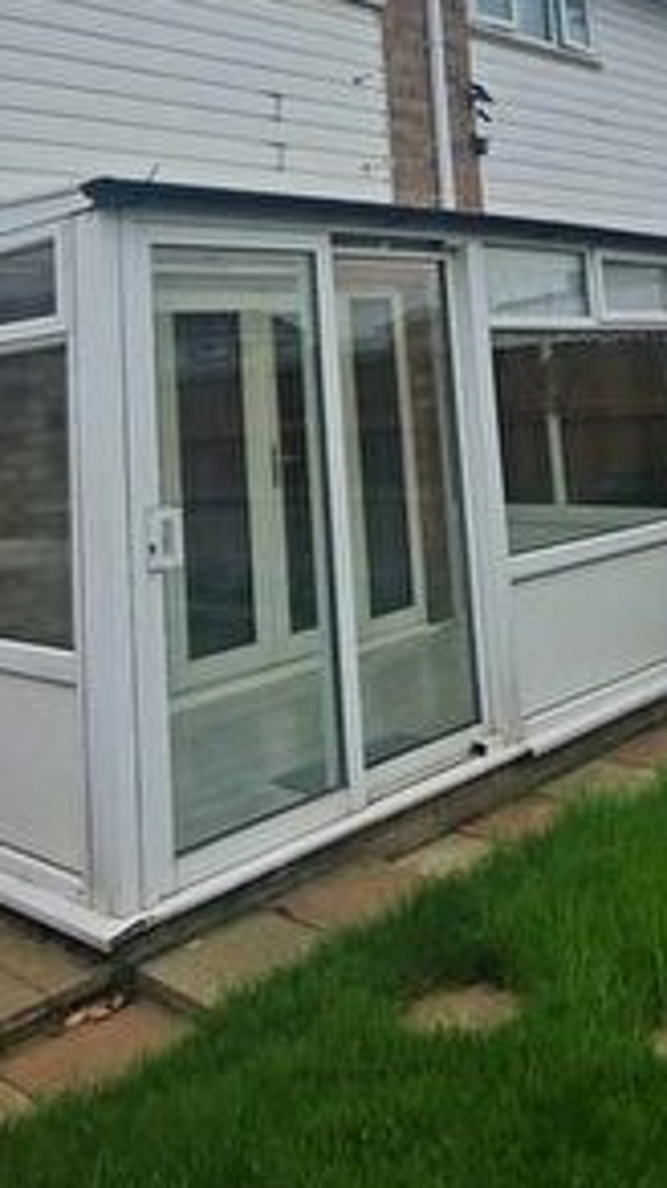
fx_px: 1070
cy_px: 189
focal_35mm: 34
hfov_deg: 34.4
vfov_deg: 53.0
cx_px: 415
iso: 50
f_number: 2.2
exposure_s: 1/870
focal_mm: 2.2
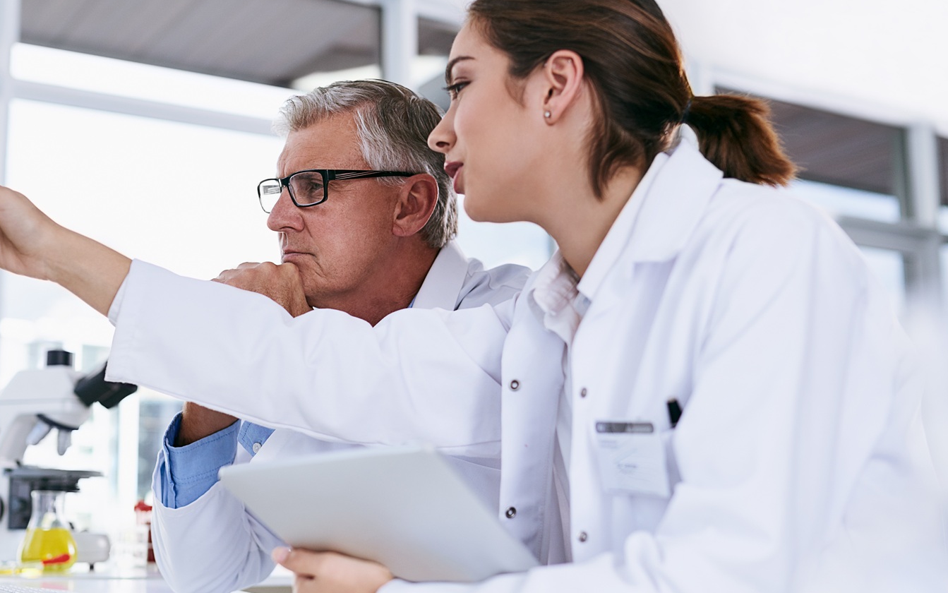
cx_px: 378
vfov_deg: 25.3
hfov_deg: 39.4
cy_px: 334
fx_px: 1318
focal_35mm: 51
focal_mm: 35
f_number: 2.2
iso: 200
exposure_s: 1/400
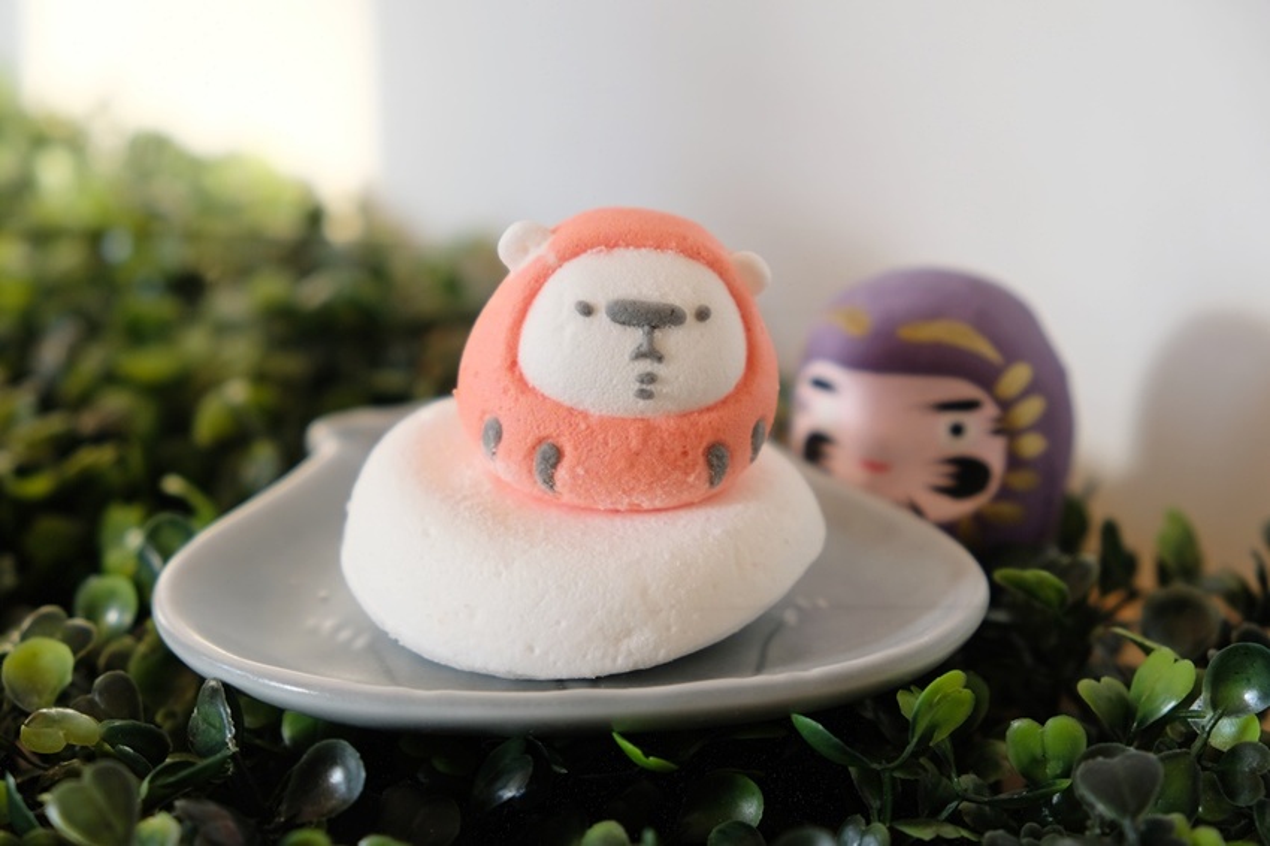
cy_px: 423
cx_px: 635
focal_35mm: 83
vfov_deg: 16.4
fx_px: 2927
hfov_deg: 24.5
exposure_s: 1/125
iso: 400
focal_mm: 55
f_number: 4.5
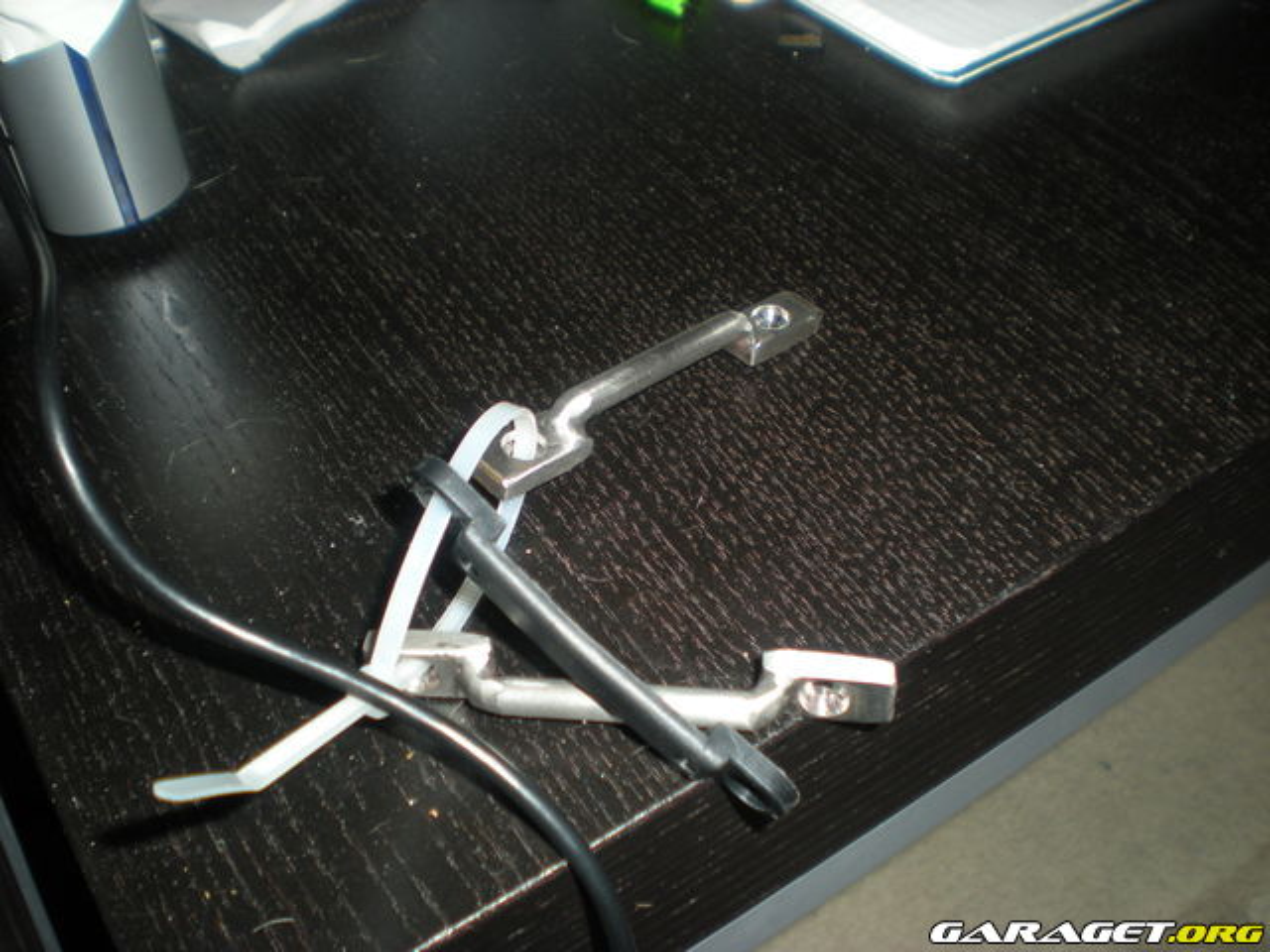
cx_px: 635
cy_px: 476
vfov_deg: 37.7
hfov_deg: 49.0
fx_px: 1394
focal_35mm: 38
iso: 64
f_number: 3.1
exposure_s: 1/60
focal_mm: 6.3
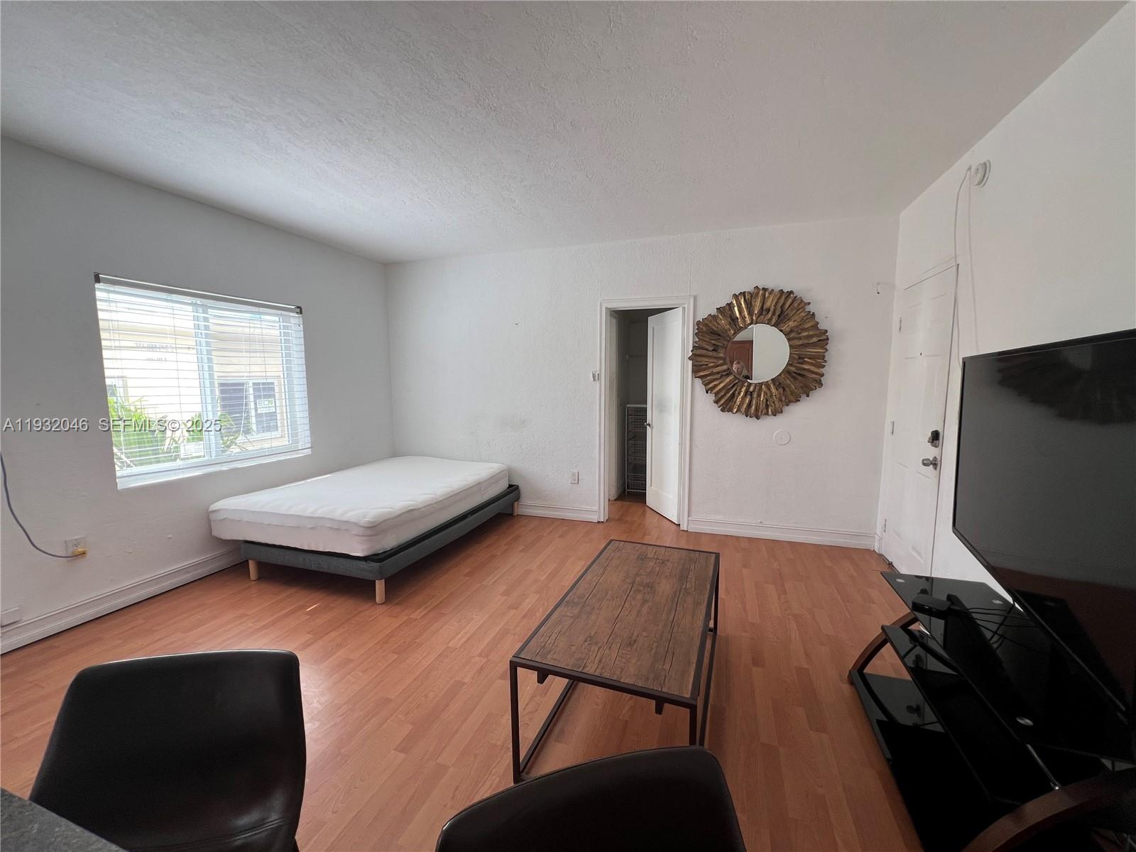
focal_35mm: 13
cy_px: 426
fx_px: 427
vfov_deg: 89.9
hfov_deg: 106.2
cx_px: 568
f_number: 1.8
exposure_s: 1/99
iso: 40
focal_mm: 1.57
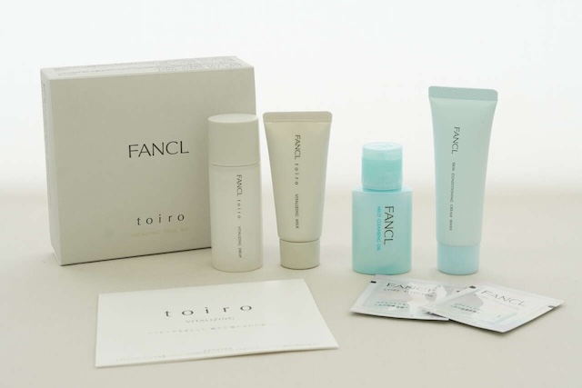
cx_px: 291
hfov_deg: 31.2
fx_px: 1043
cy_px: 194
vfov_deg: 21.1
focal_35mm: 64
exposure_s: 1/160
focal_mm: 43
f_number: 9
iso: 800
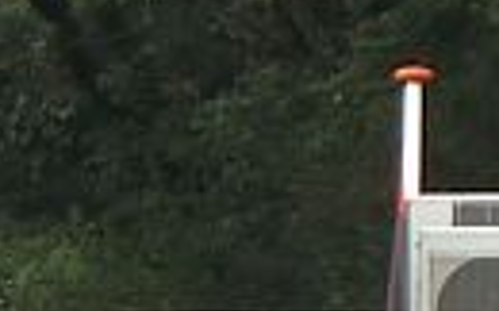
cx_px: -138
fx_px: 31591
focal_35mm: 2325
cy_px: 806
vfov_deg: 0.6
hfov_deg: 0.9
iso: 80
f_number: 4.8
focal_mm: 45.7
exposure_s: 1/125
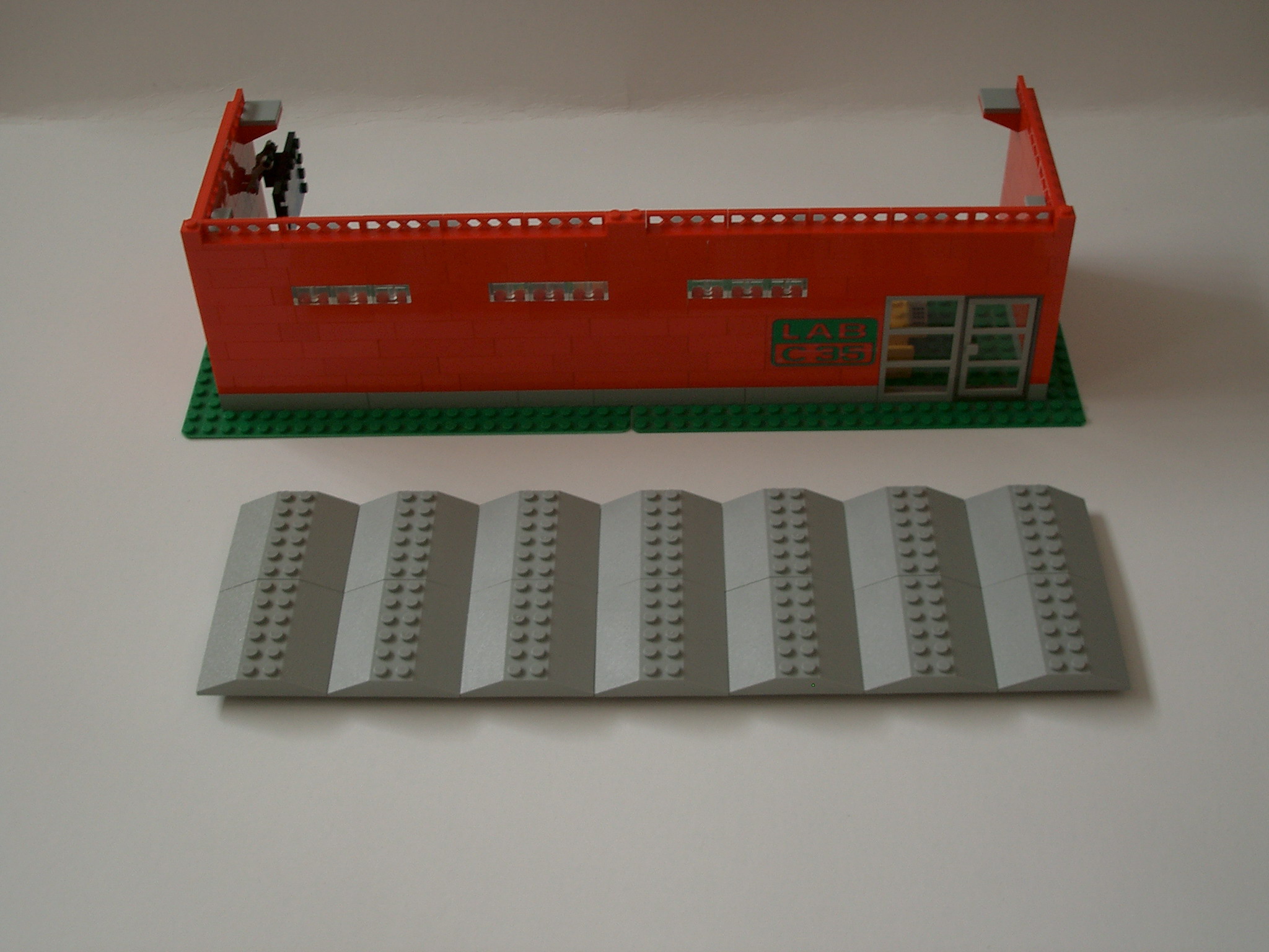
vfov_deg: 29.7
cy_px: 476
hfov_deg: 38.9
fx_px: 1796
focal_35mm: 49
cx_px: 634
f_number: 3.1
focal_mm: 8.2
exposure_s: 1/50
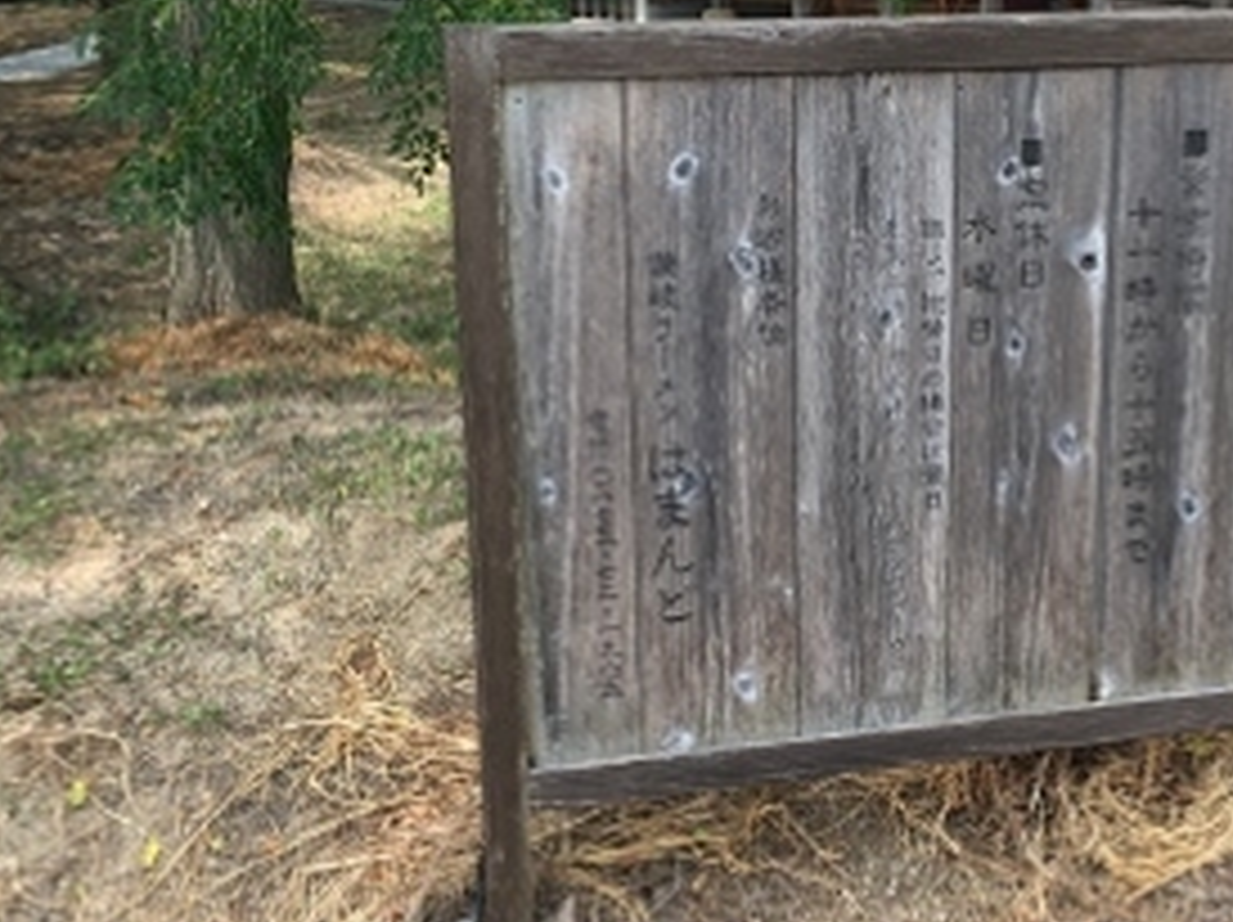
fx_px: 1886
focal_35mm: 53
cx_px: 868
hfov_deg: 35.7
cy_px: 394
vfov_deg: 27.5
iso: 25
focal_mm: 4.15
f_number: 2.2
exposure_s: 1/394
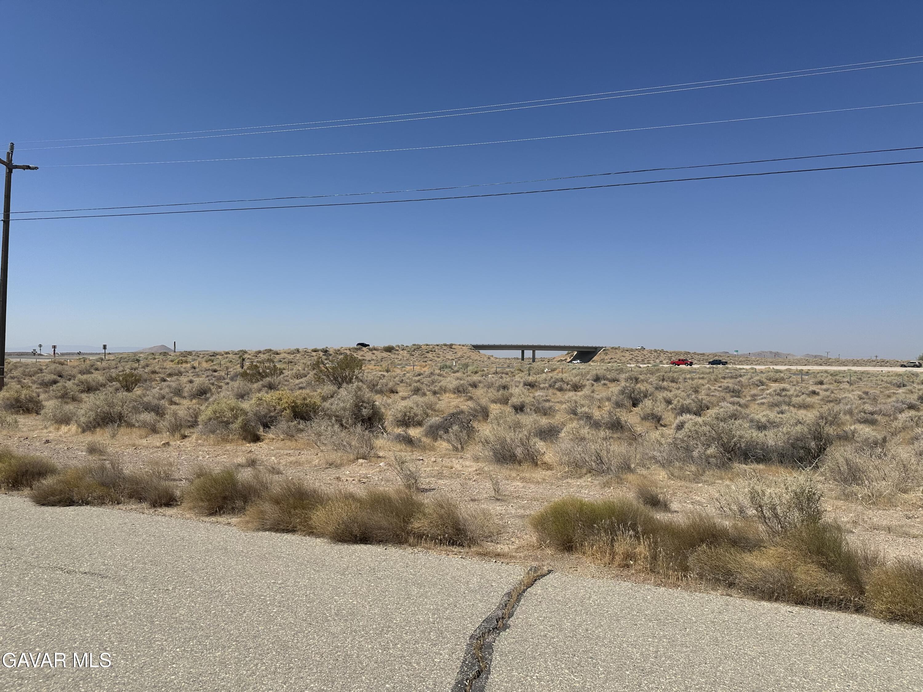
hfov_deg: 71.6
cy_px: 346
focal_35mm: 24
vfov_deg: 56.8
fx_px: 640
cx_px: 462
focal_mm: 6.86
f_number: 1.78
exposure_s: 1/8929
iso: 80
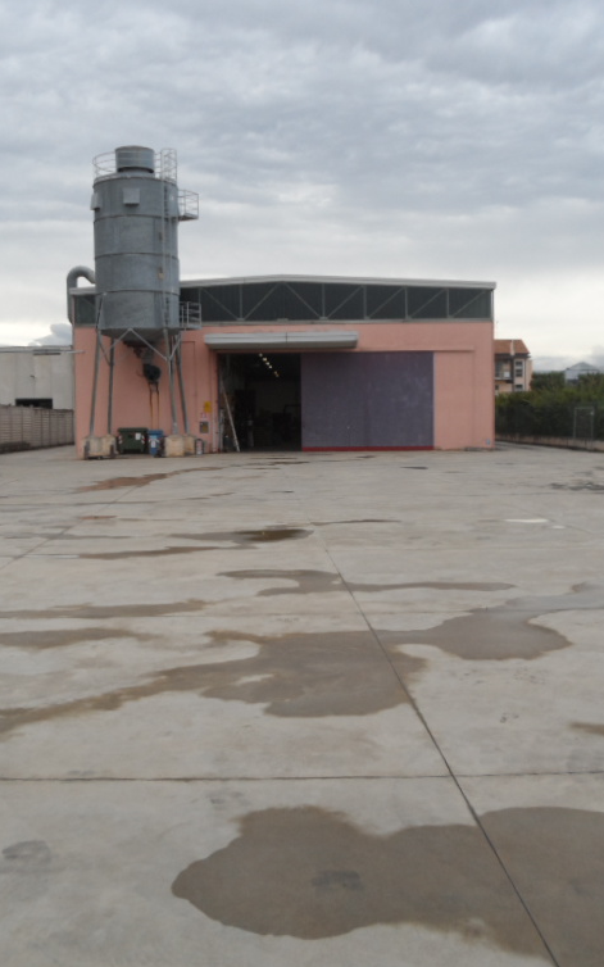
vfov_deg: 54.0
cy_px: 489
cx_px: 305
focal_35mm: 36
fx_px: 949
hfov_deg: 35.3
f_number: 2.5
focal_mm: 4.5
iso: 80
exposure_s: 1/500
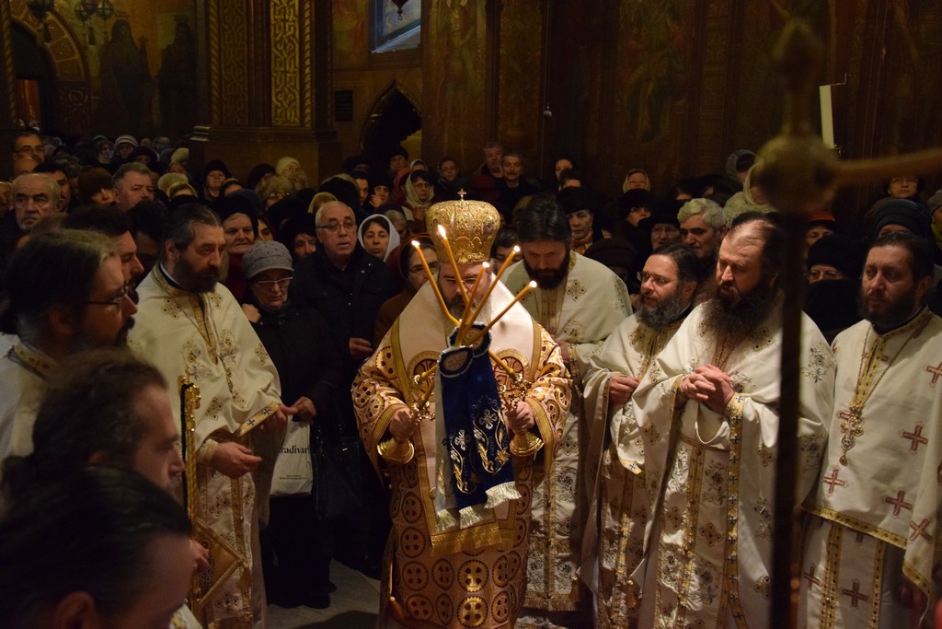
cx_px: 471
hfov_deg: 46.4
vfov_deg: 31.9
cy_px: 314
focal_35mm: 42
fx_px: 1099
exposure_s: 1/80
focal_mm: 28
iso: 3200
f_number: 4
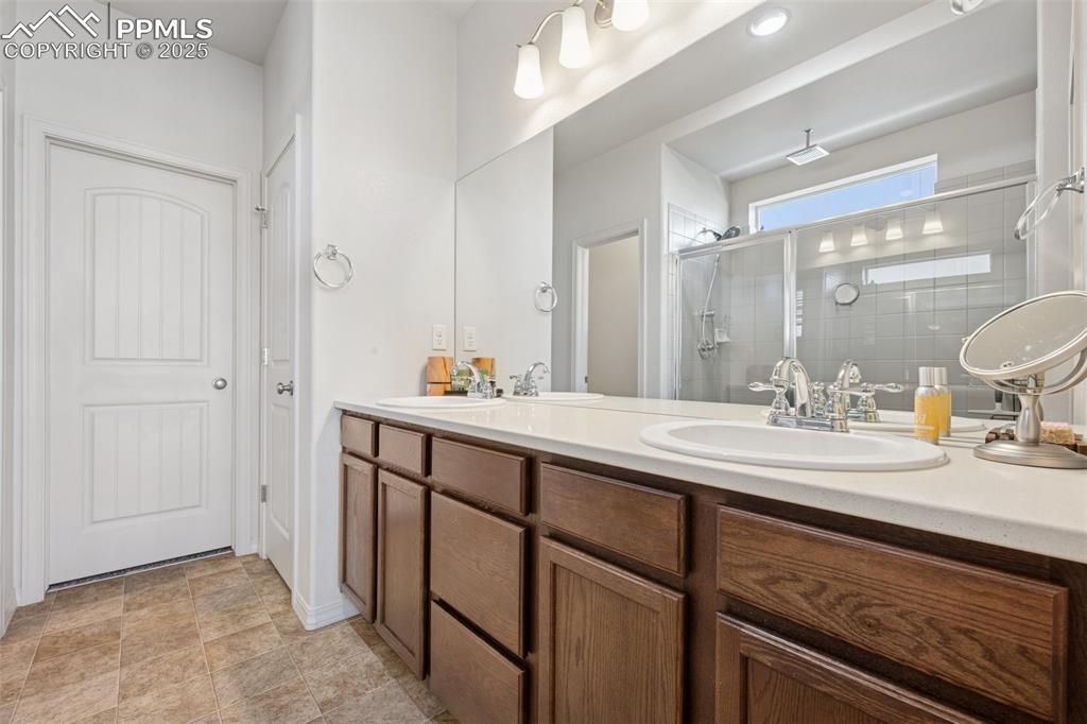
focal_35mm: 15
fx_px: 453
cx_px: 544
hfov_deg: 100.4
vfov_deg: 77.3
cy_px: 362
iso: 100
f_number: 11
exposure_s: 1.6
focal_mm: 15
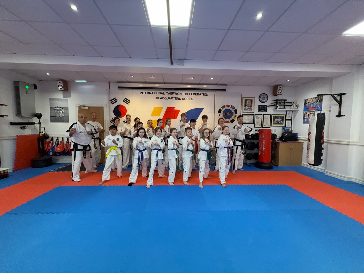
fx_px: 147
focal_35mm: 14
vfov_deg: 85.7
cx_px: 182
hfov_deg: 102.1
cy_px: 136
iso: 320
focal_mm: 2.22
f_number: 2.2
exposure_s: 1/100
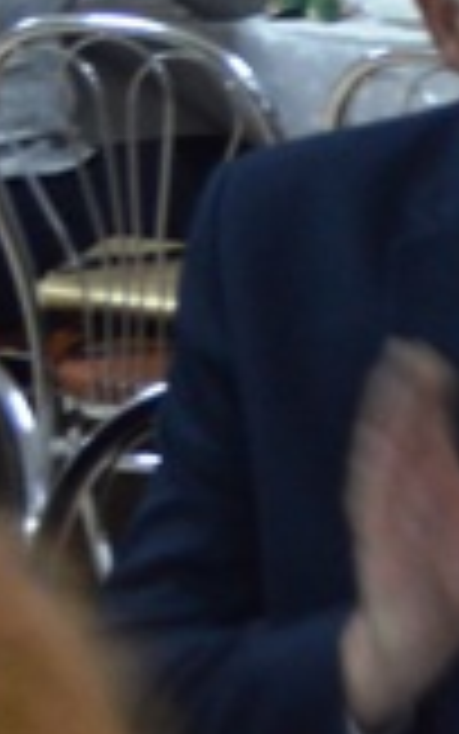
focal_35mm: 180
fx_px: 3599
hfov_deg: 6.6
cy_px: 59
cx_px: 1444
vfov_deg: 11.6
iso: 1600
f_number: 4.2
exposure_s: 1/25
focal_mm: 24
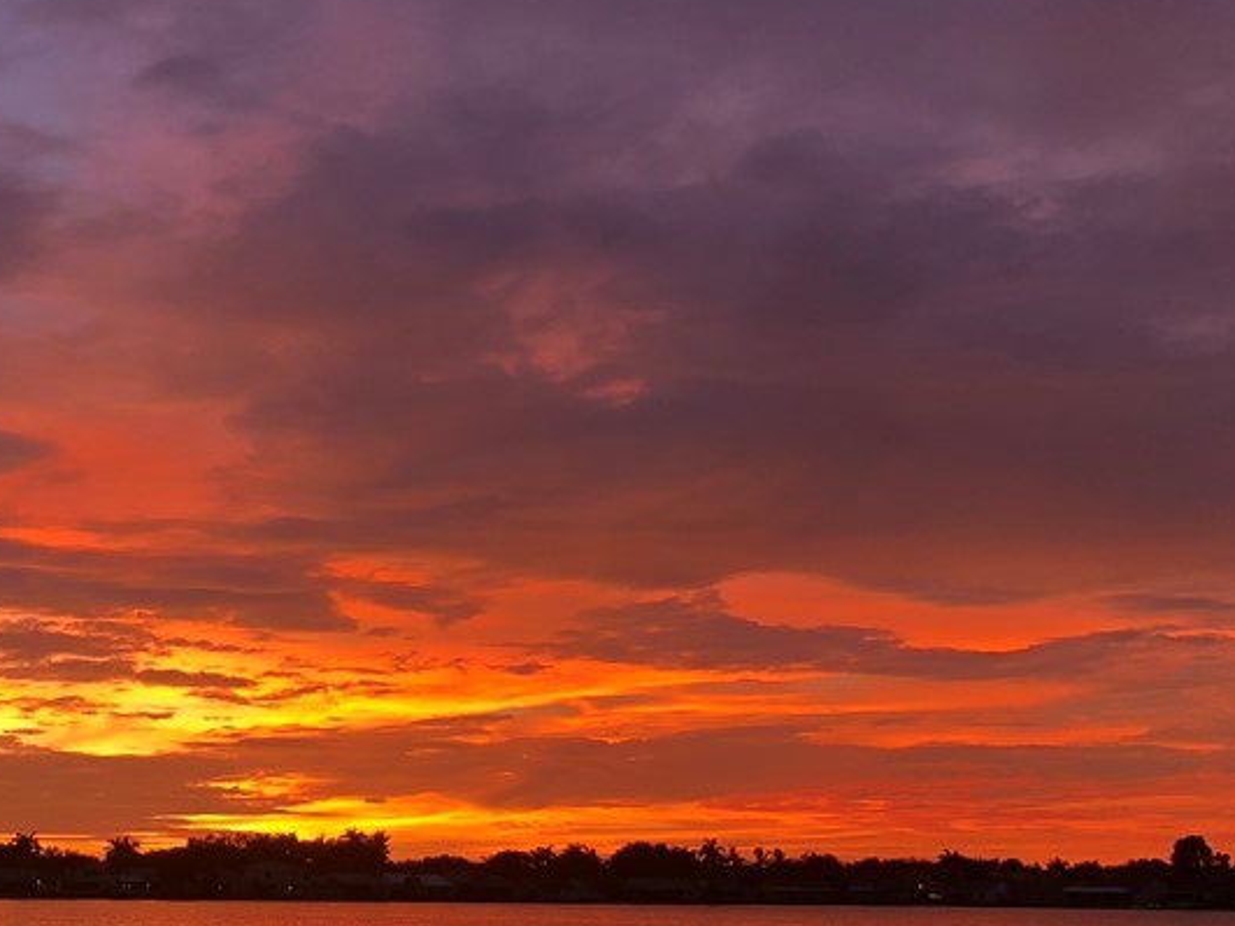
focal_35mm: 54
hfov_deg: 33.3
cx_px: 77
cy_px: 635
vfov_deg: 26.8
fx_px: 1926
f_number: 1.8
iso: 125
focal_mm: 3.99
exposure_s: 1/60
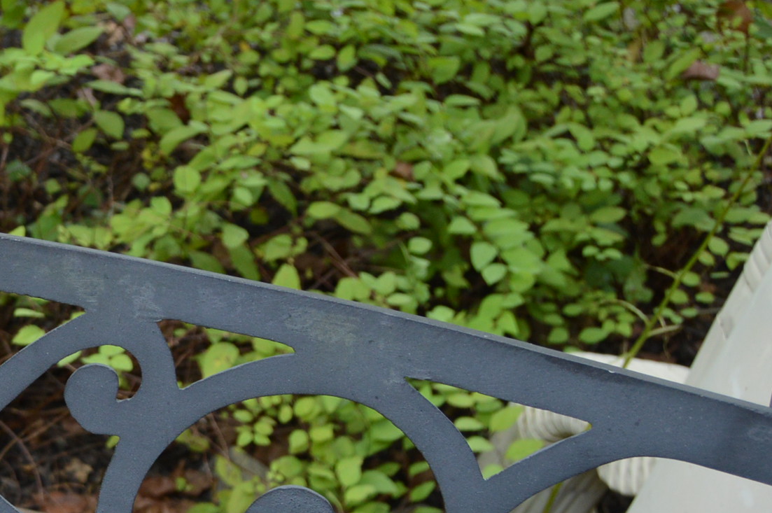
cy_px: 576
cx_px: -269
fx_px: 1928
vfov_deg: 14.8
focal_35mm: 90
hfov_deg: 20.4
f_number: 4.5
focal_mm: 22
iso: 400
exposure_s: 1/80
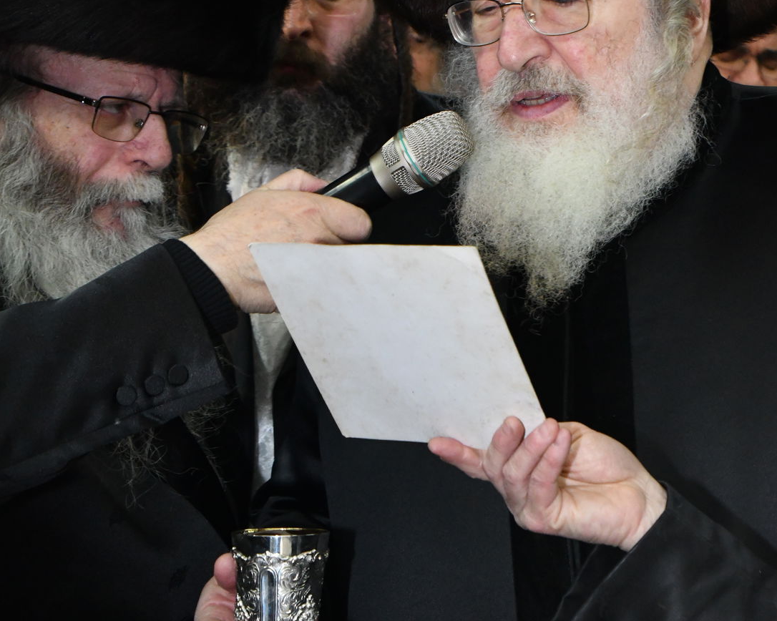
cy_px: 154
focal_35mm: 118
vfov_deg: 13.0
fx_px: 2713
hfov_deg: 16.3
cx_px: 499
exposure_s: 1/60
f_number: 9
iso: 4500
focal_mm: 65
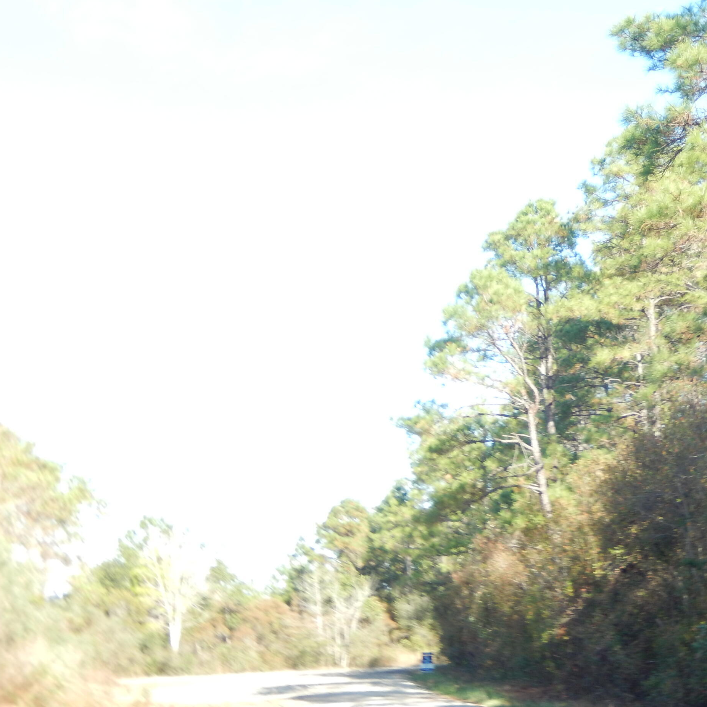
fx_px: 1687
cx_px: 562
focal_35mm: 73
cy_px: 355
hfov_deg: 23.3
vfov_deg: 23.7
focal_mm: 9.2
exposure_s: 1/125
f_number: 4.5
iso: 125
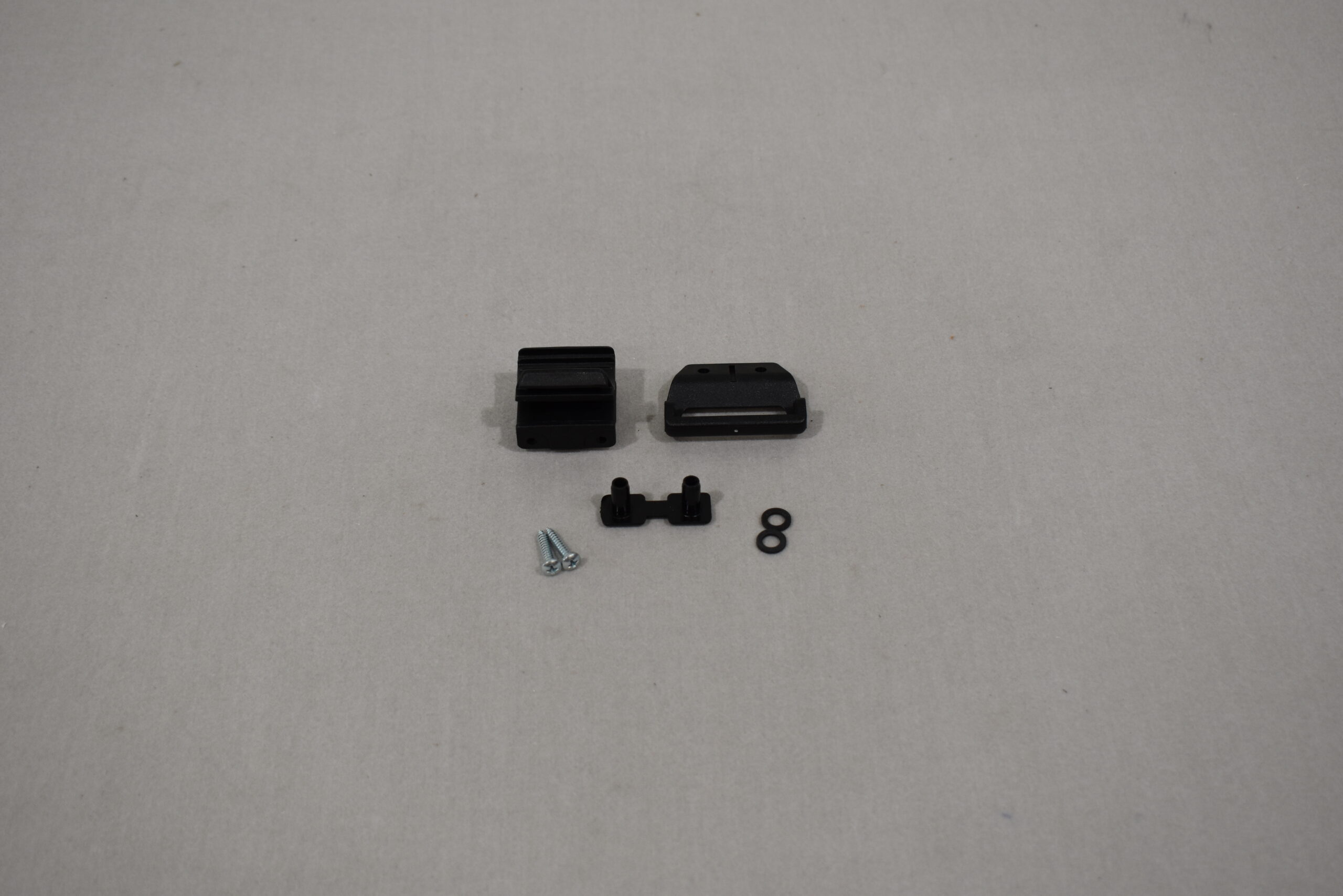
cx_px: 672
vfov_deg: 26.5
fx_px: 1903
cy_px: 448
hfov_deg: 38.9
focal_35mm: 51
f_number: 5.6
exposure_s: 1/125
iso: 320
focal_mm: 34
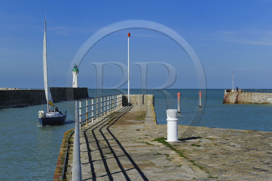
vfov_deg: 19.4
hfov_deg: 28.9
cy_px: 90
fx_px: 528
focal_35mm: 70
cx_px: 136
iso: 200
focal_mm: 70
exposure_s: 1/250
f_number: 16
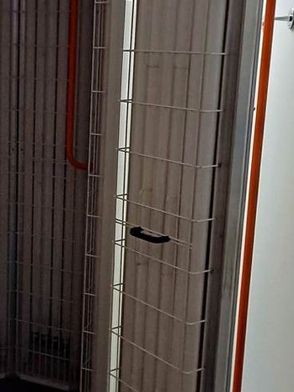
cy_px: 185
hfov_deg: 23.5
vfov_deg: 31.7
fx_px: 690
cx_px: 40
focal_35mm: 61
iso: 250
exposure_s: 1/30
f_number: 2
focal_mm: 4.6
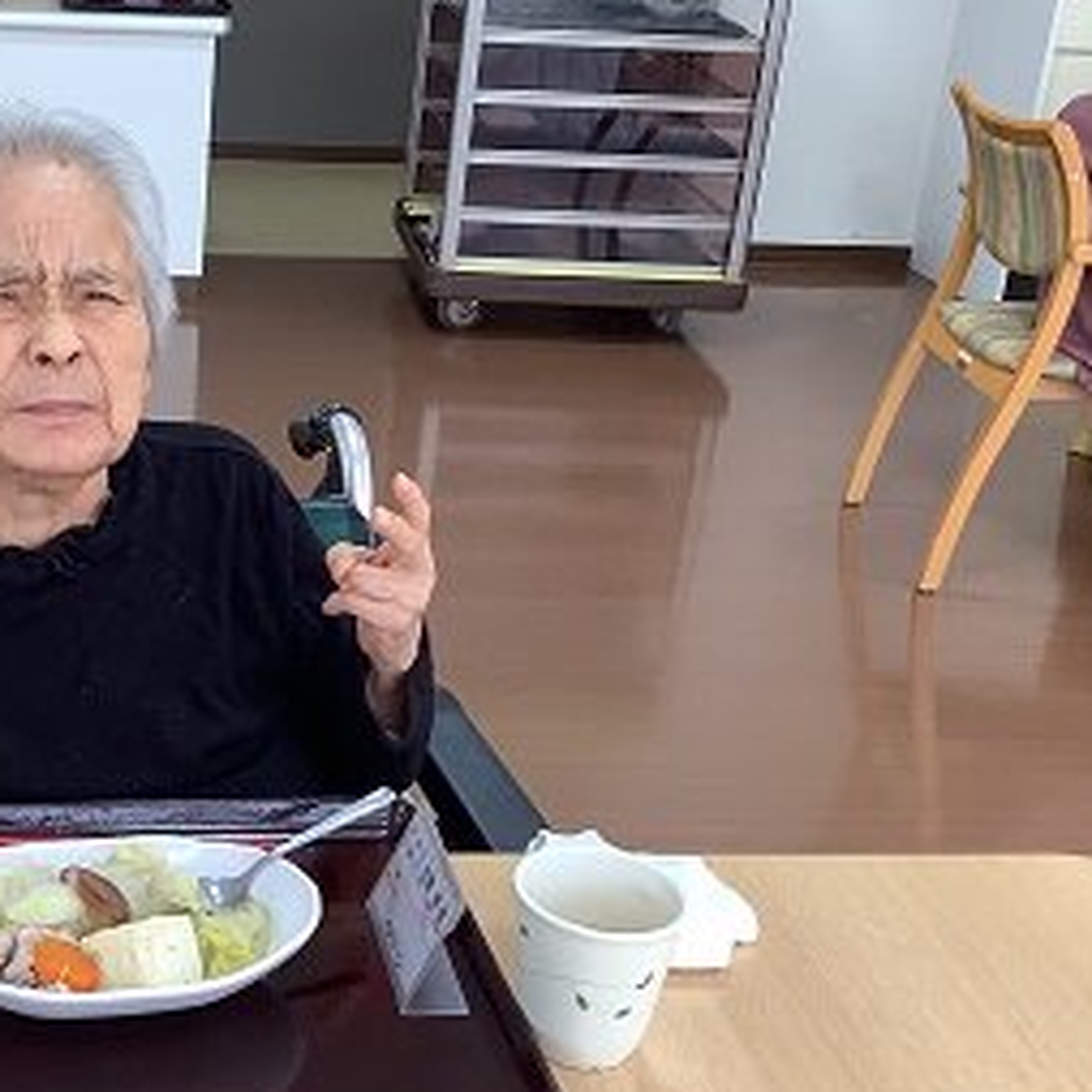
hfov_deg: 30.5
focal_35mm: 54
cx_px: 159
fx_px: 1927
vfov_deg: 31.6
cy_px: 583
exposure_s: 1/50
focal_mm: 3.3
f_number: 2.4
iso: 50
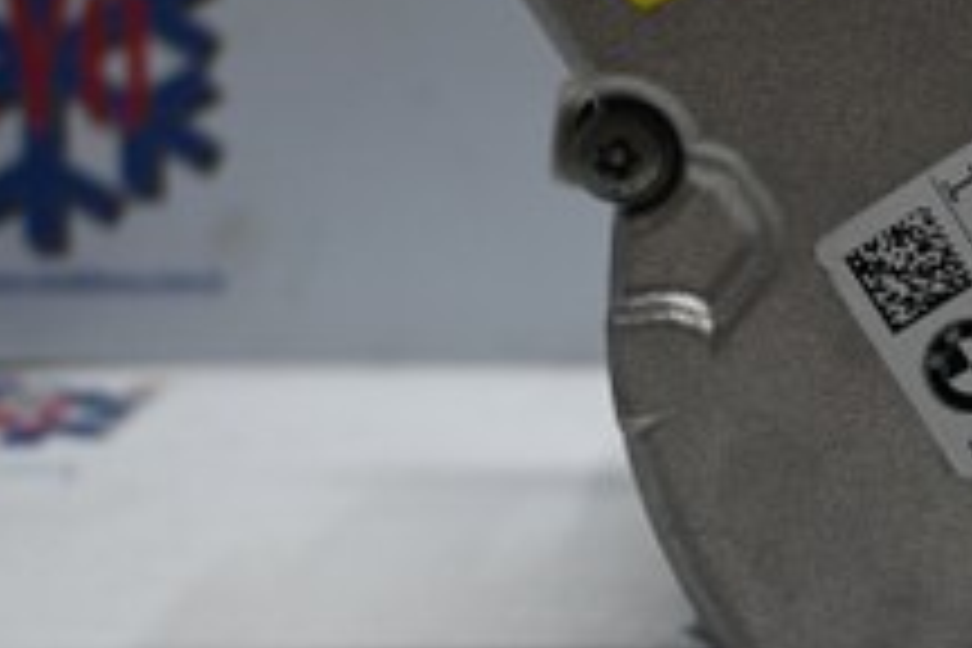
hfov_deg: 18.9
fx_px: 2818
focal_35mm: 104
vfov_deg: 13.0
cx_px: 1012
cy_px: 108
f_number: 4.2
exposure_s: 1/125
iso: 720
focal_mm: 25
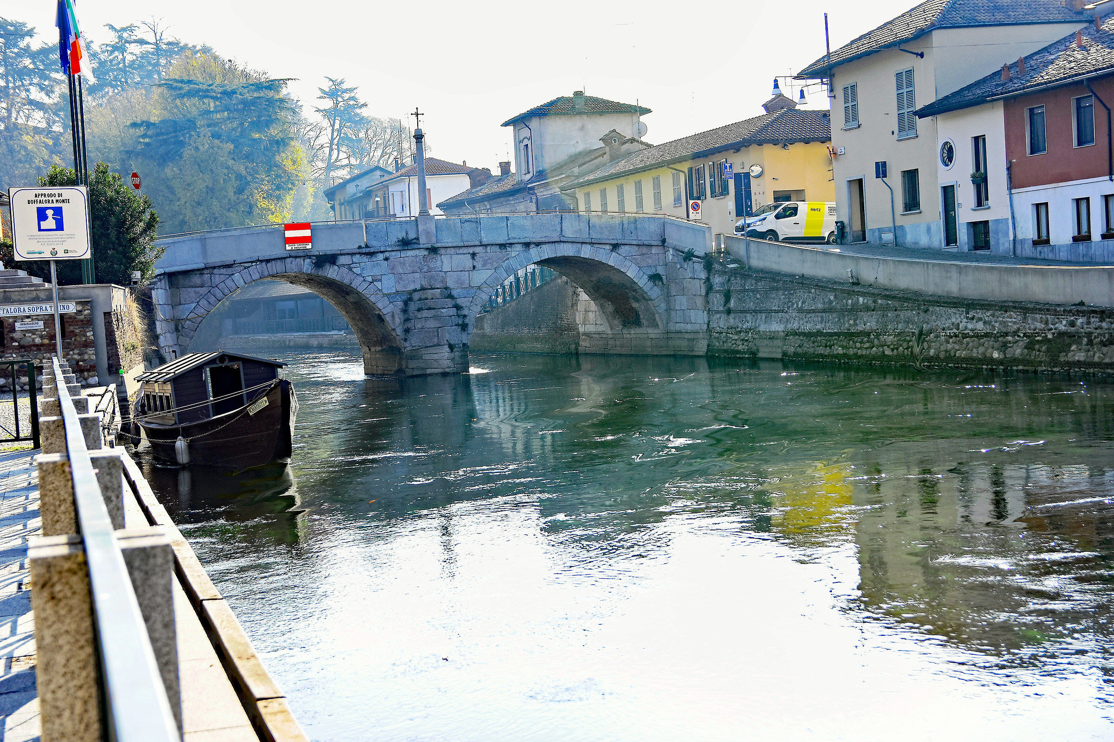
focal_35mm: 57
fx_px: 1764
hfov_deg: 35.1
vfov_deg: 23.8
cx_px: 557
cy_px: 371
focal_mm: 38
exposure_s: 1/1250
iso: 200
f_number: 4
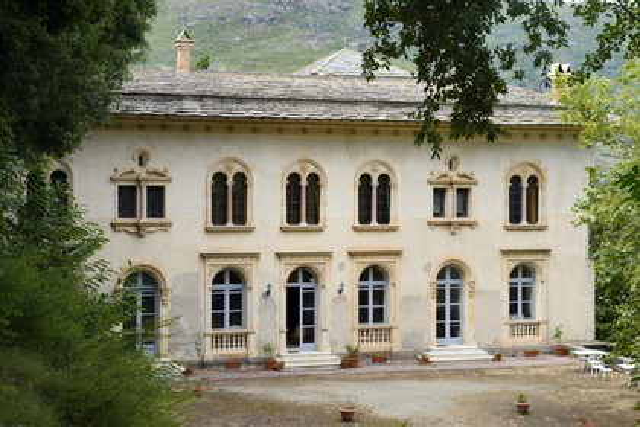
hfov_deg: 30.5
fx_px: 1173
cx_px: 320
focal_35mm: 66
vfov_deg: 20.6
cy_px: 214
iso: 200
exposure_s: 1/160
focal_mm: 66
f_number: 8
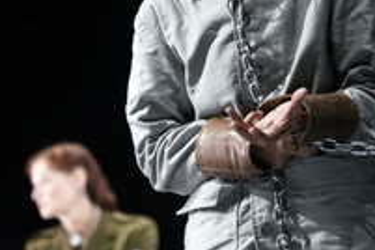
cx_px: 85
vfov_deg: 4.0
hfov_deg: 6.0
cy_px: 41
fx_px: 3552
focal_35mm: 341
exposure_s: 1/160
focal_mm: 152
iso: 2000
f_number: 5.6
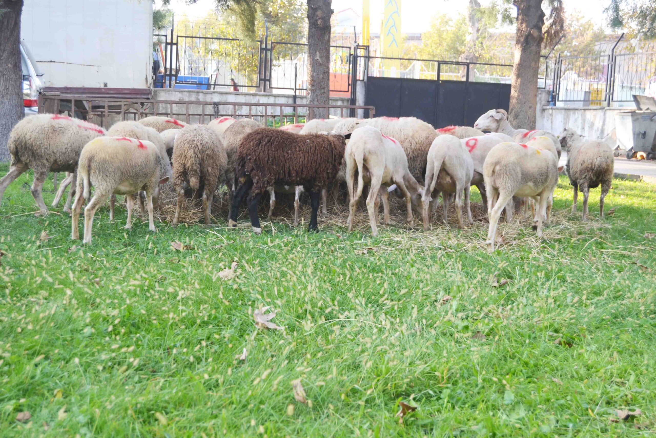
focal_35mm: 52
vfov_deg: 25.8
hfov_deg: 37.8
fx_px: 957
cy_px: 219
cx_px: 328
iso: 280
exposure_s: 1/125
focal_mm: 35
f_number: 5.6
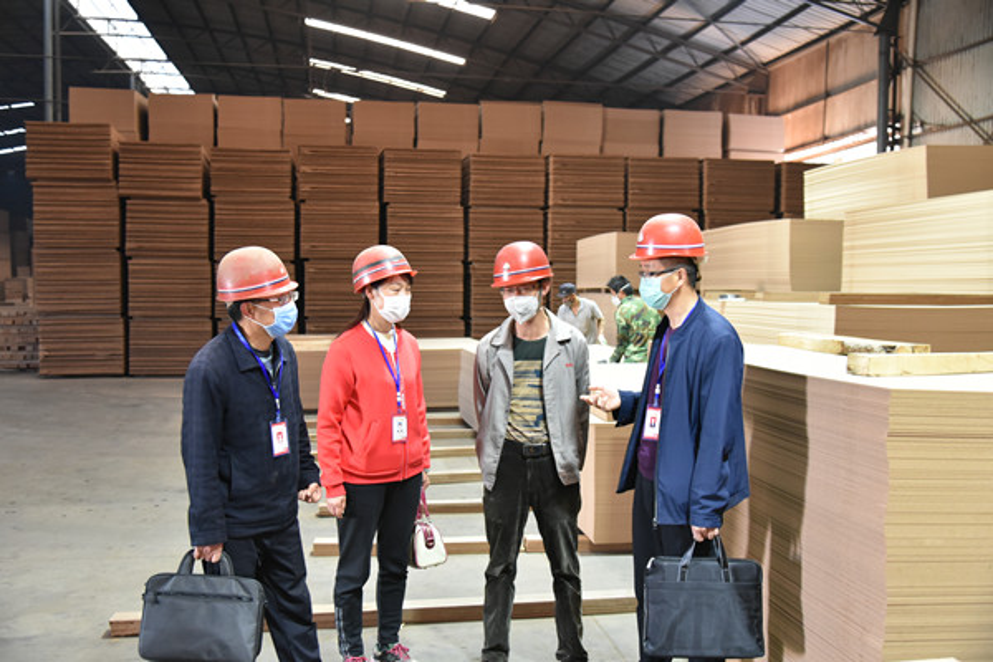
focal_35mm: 35
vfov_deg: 37.9
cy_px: 331
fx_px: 965
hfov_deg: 54.4
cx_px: 496
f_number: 4
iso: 3200
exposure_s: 1/40
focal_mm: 35
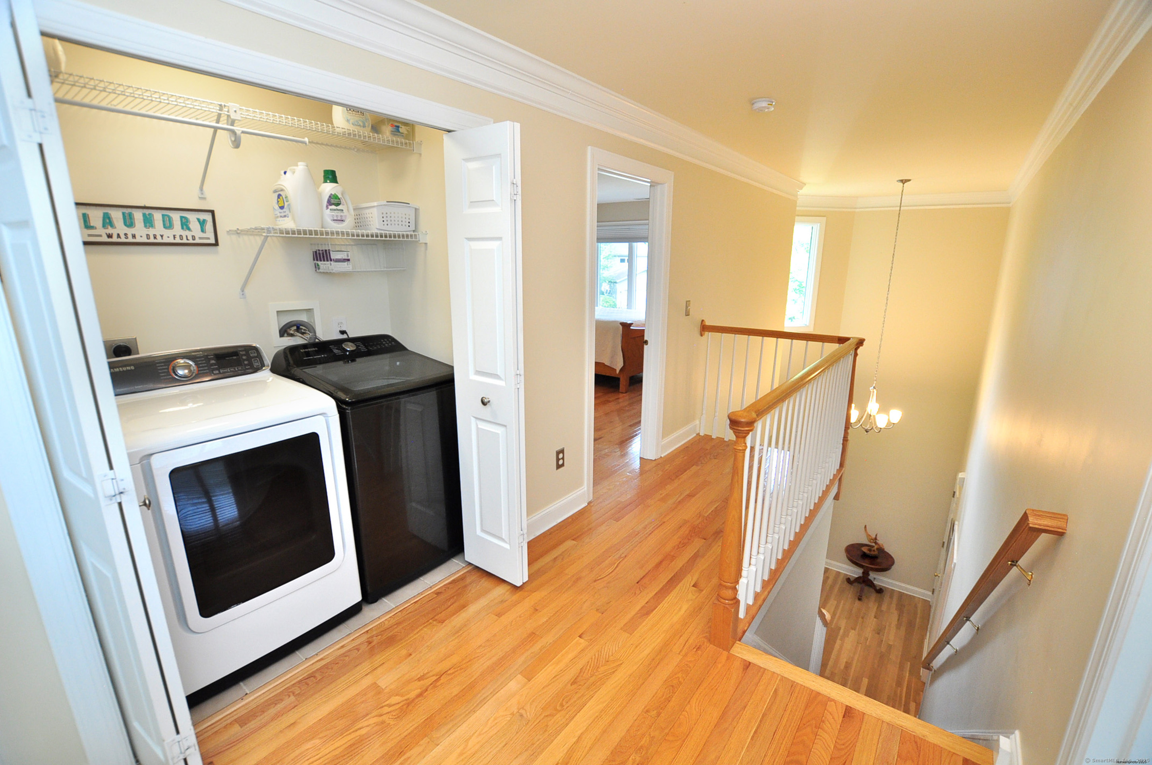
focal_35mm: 15
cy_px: 382
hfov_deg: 100.5
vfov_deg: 77.2
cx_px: 576
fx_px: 479
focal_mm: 10
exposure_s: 1/60
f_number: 4.5
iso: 640
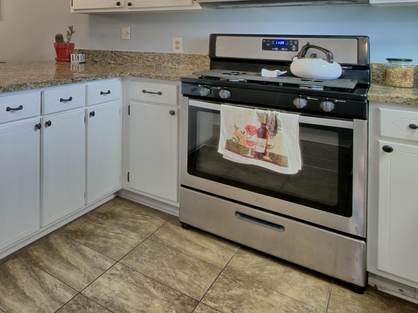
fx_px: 350
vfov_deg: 43.4
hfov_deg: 43.7
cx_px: -63
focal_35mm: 29
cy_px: 22
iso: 200
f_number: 13
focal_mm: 12
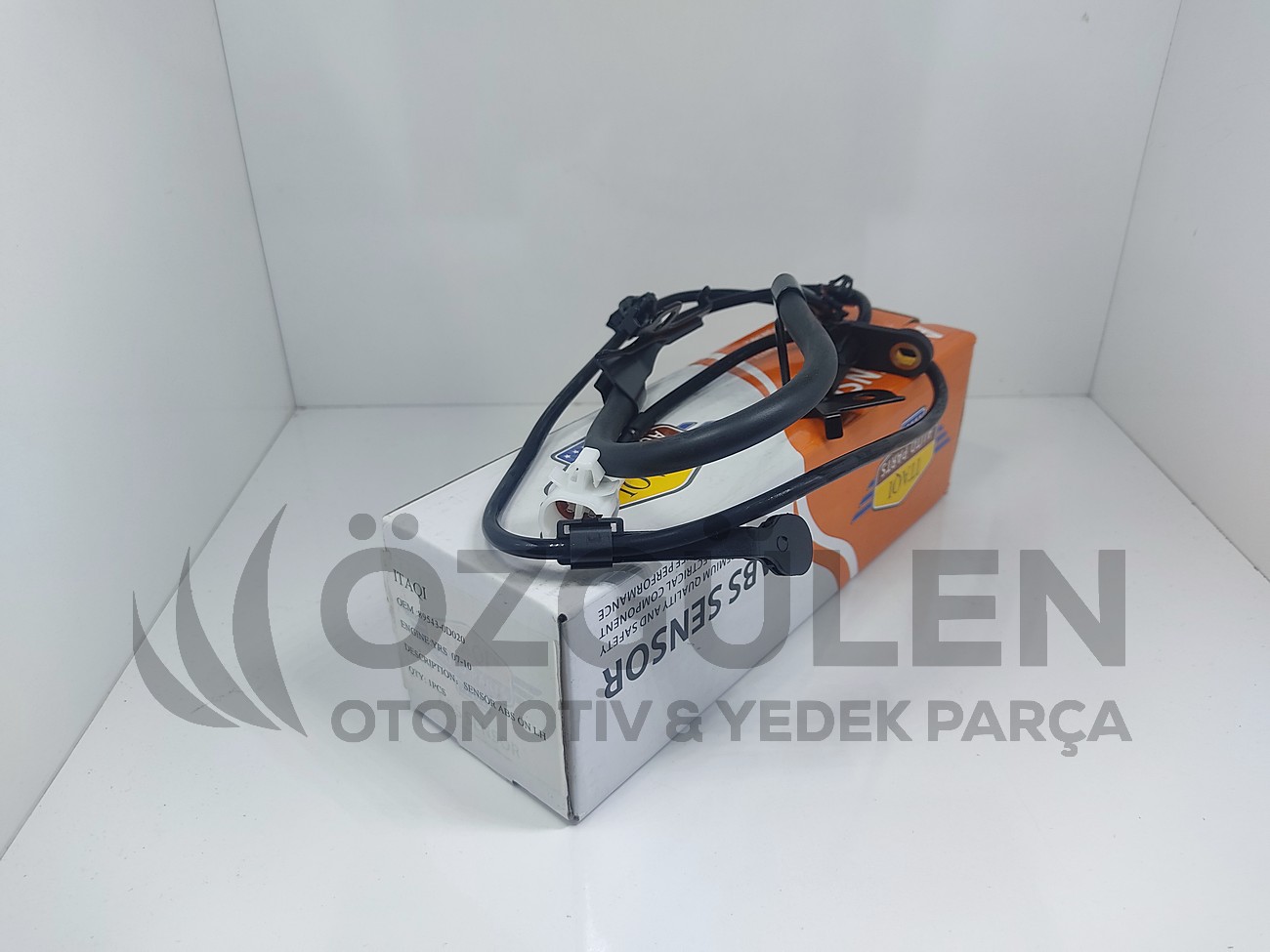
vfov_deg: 53.1
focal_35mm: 26
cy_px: 476
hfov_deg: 67.3
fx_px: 954
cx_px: 635
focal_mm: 4.74
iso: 183
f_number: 1.79
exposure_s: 1/100
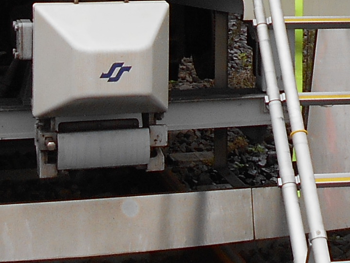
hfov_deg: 15.0
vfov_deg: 10.8
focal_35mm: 131
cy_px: -166
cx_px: 260
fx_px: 1325
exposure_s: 1/80
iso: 80
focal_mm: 4.6
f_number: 3.2
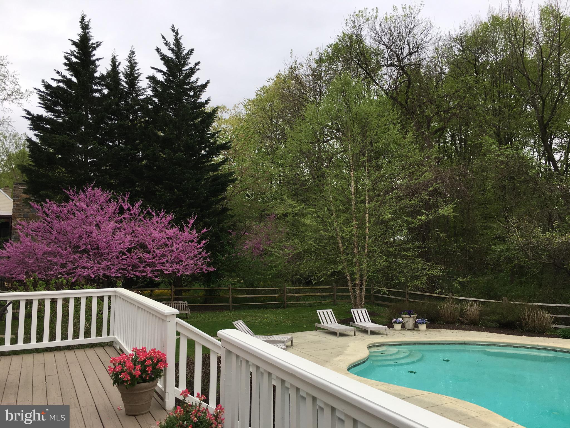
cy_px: 214
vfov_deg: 48.2
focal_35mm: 29
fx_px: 478
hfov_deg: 61.7
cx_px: 285
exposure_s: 1/356
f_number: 2.2
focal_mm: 4.15
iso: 25
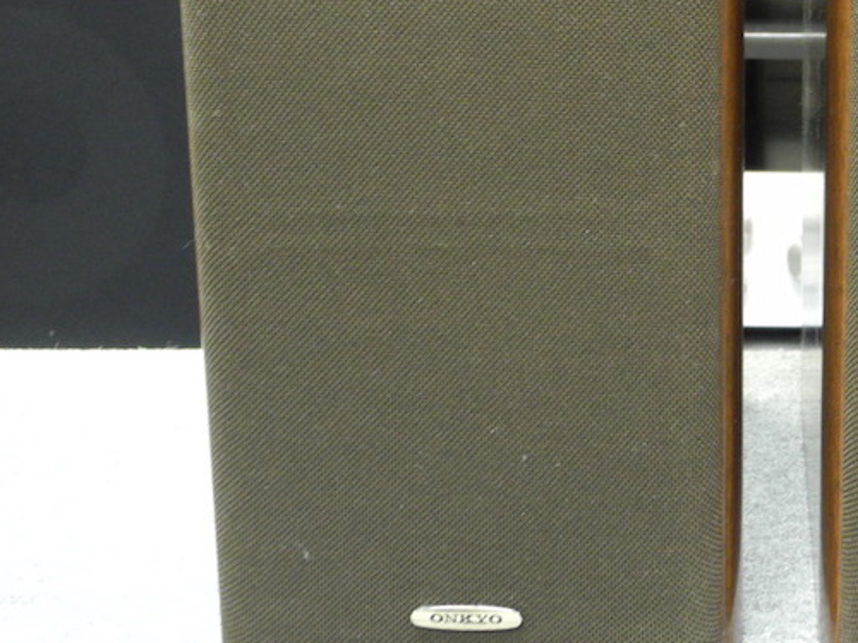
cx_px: 752
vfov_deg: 20.1
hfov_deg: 25.9
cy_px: 187
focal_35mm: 73
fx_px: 1809
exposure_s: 1/12.1
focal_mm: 8.1
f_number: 3.2
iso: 400
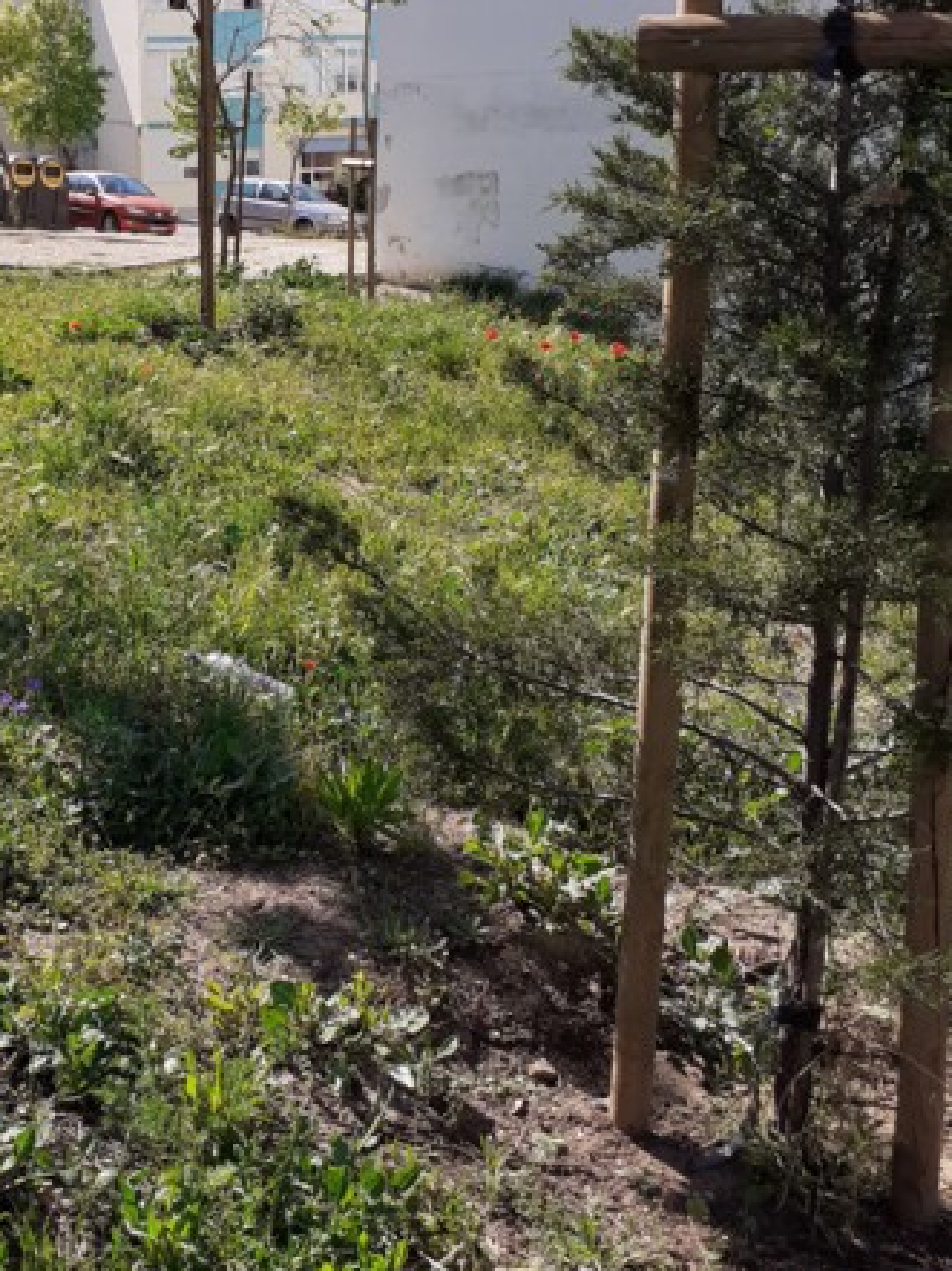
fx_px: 1615
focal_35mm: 44
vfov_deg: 42.3
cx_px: 198
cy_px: 408
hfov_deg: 32.0
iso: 40
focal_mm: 3.6
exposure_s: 1/1508
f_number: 1.9
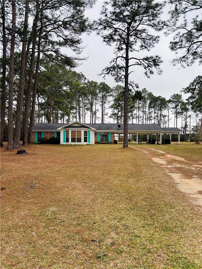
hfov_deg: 53.1
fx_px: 202
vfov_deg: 67.3
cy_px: 134
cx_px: 101
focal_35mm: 26
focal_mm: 5.96
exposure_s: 1/831
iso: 50
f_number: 1.6
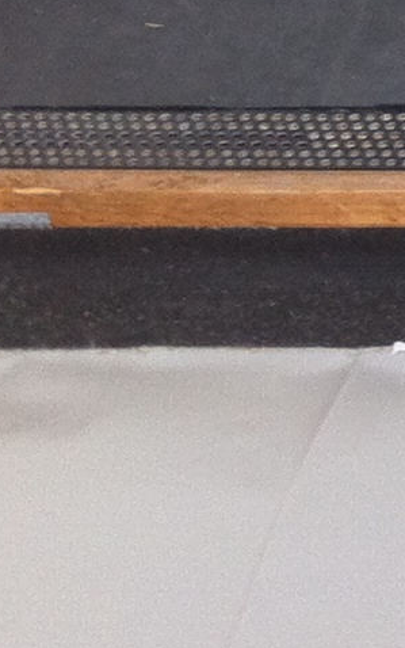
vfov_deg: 10.1
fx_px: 3548
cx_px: 1521
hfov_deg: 5.7
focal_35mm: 201
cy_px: -301
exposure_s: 1/1508
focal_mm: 3.85
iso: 80
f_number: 2.8
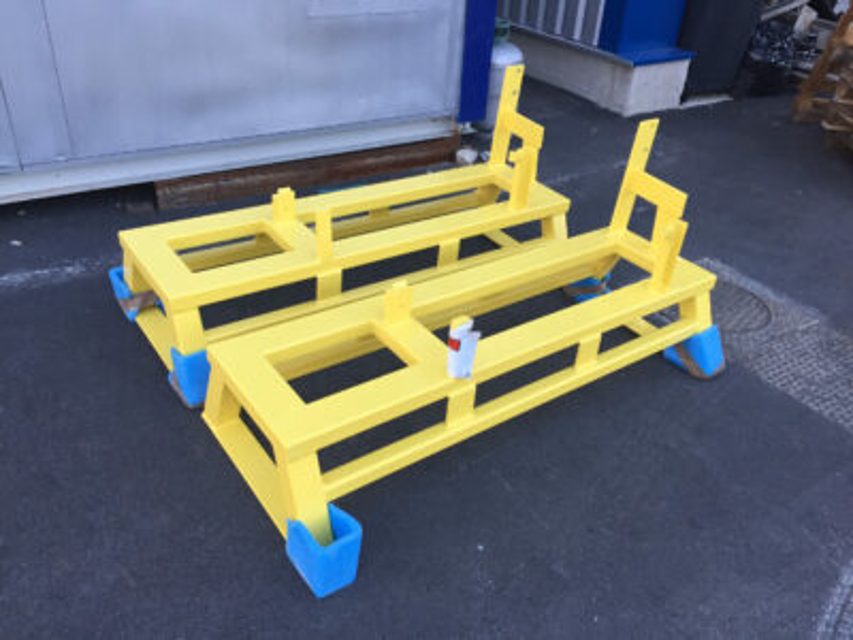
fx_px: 715
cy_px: 320
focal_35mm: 29
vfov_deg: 48.2
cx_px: 426
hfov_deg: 61.7
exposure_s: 1/33
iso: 50
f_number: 2.2
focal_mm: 4.15
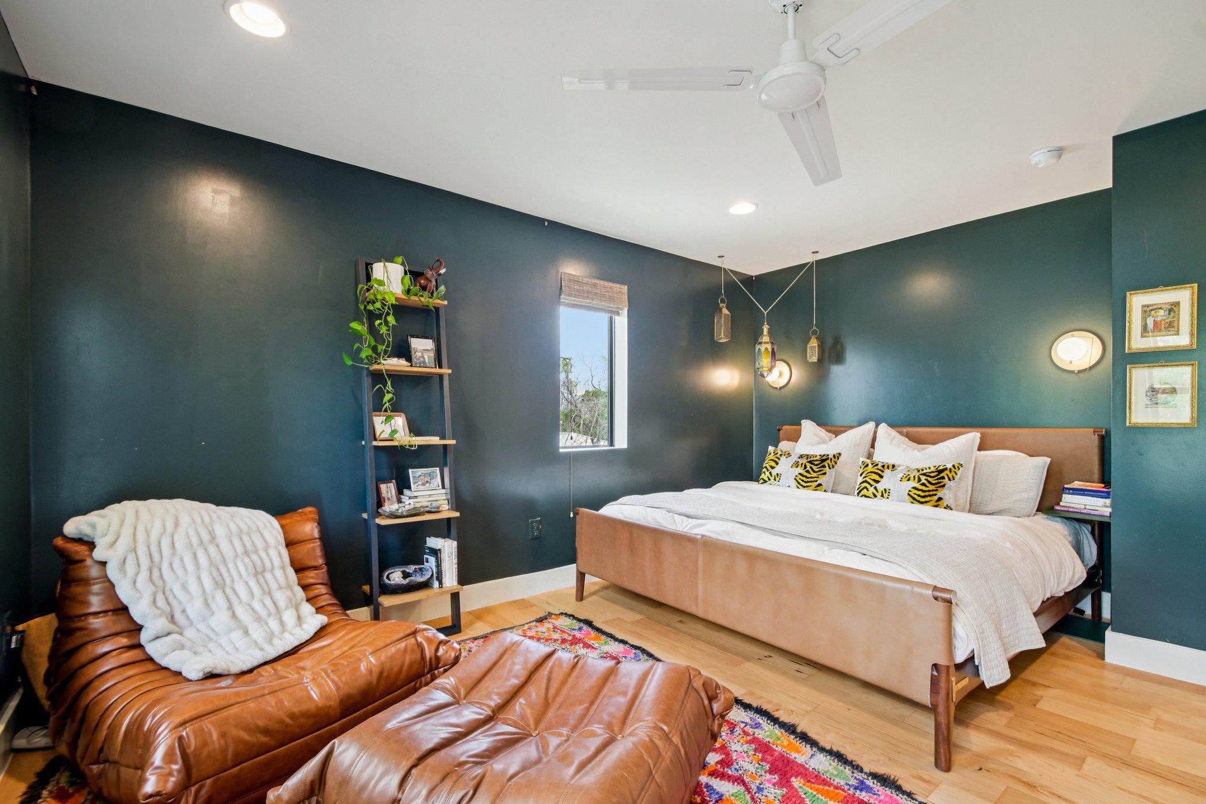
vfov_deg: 77.3
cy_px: 402
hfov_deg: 100.4
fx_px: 502
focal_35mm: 15
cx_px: 603
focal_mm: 10
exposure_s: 1/3.33
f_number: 8
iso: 400
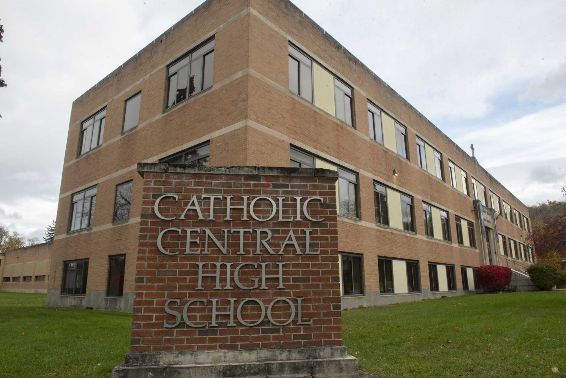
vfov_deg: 53.2
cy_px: 189
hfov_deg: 73.7
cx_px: 283
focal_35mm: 24
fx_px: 377
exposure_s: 1/50
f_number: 22
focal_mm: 24
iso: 640
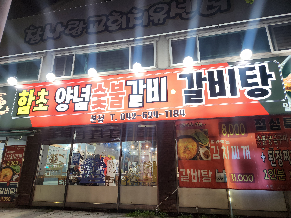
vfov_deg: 58.9
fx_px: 193
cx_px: 146
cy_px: 109
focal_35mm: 23
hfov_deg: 73.9
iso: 160
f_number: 1.8
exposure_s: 1/120
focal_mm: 5.4
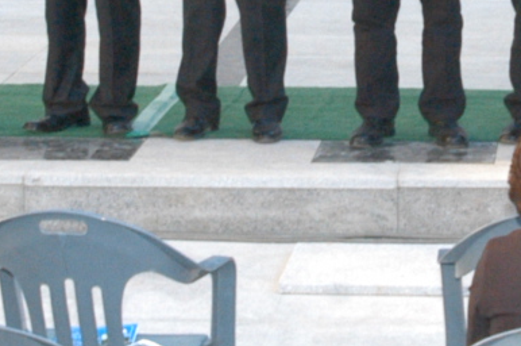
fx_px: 3525
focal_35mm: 244
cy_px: -154
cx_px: 532
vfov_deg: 5.6
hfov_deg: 8.4
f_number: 9
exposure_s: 1/180
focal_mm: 28
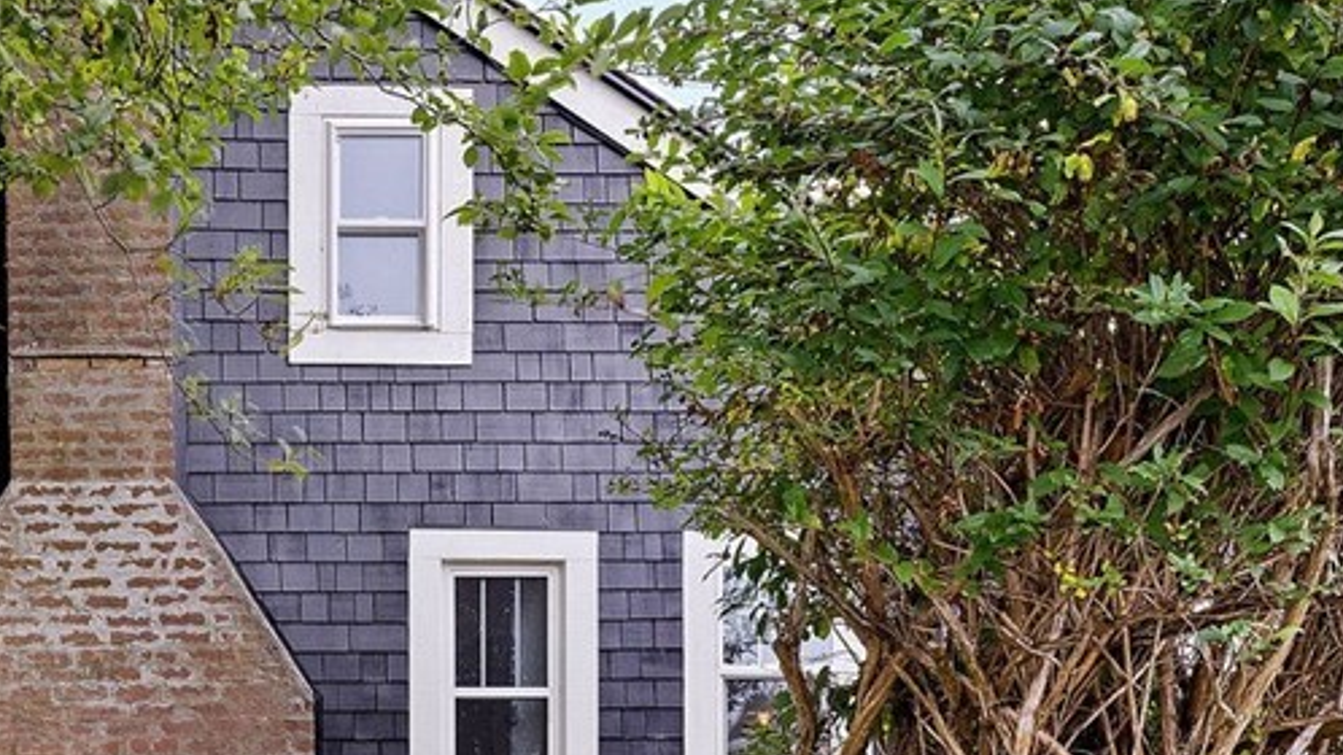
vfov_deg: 22.0
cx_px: 66
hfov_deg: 37.8
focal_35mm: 50
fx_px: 1780
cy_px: 932
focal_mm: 14
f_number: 5
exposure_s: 1/500
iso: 1000
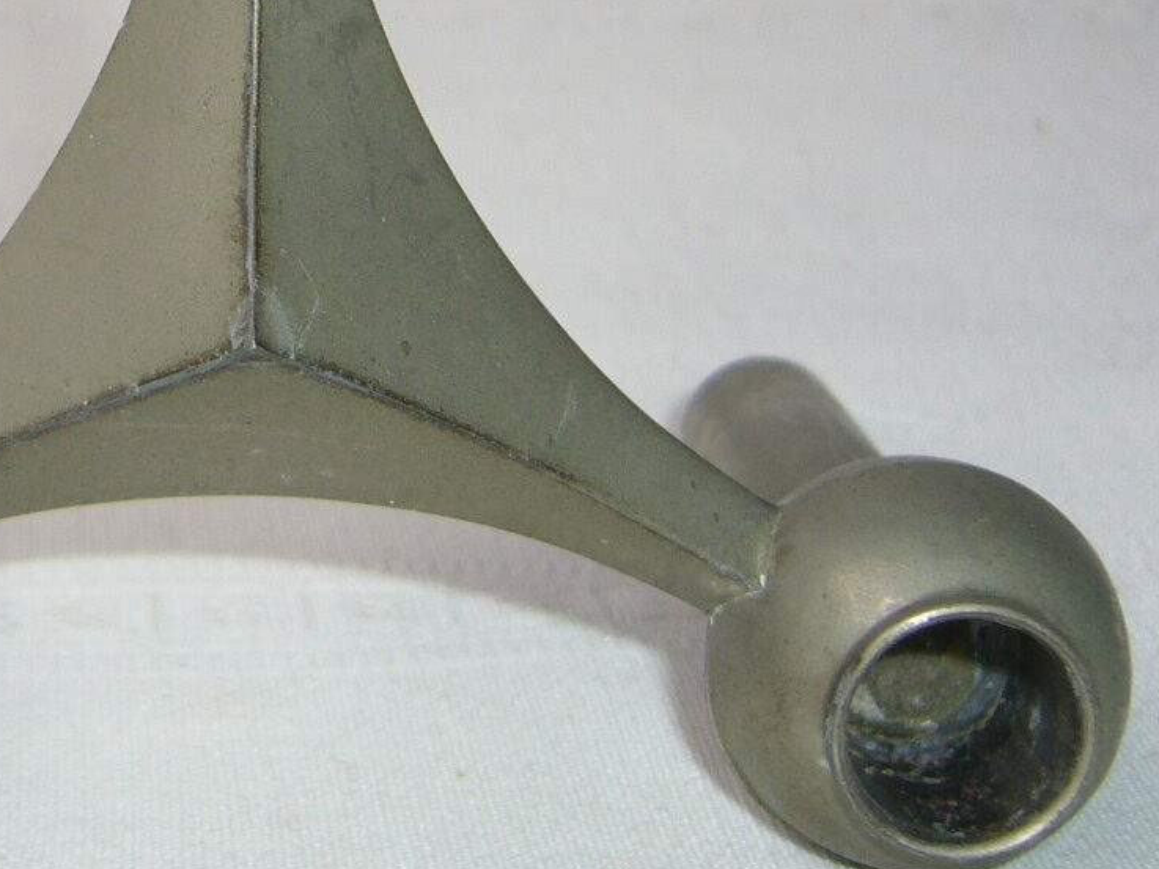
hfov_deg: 25.2
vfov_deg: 19.0
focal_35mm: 76
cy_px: 58
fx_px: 2545
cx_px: 204
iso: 80
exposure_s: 1/400
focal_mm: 5.8
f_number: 2.8
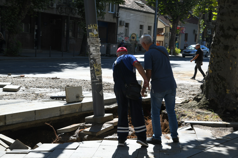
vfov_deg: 21.9
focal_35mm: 62
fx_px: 410
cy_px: 79
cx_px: 119
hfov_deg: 32.4
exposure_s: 1/400
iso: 400
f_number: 10
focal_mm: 62
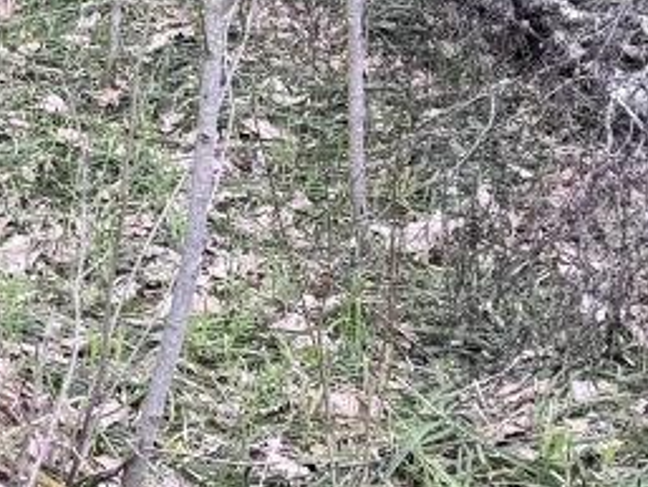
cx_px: -668
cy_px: -544
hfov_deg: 14.0
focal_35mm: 117
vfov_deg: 11.2
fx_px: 2191
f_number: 1.78
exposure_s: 1/164
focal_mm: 6.76
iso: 64
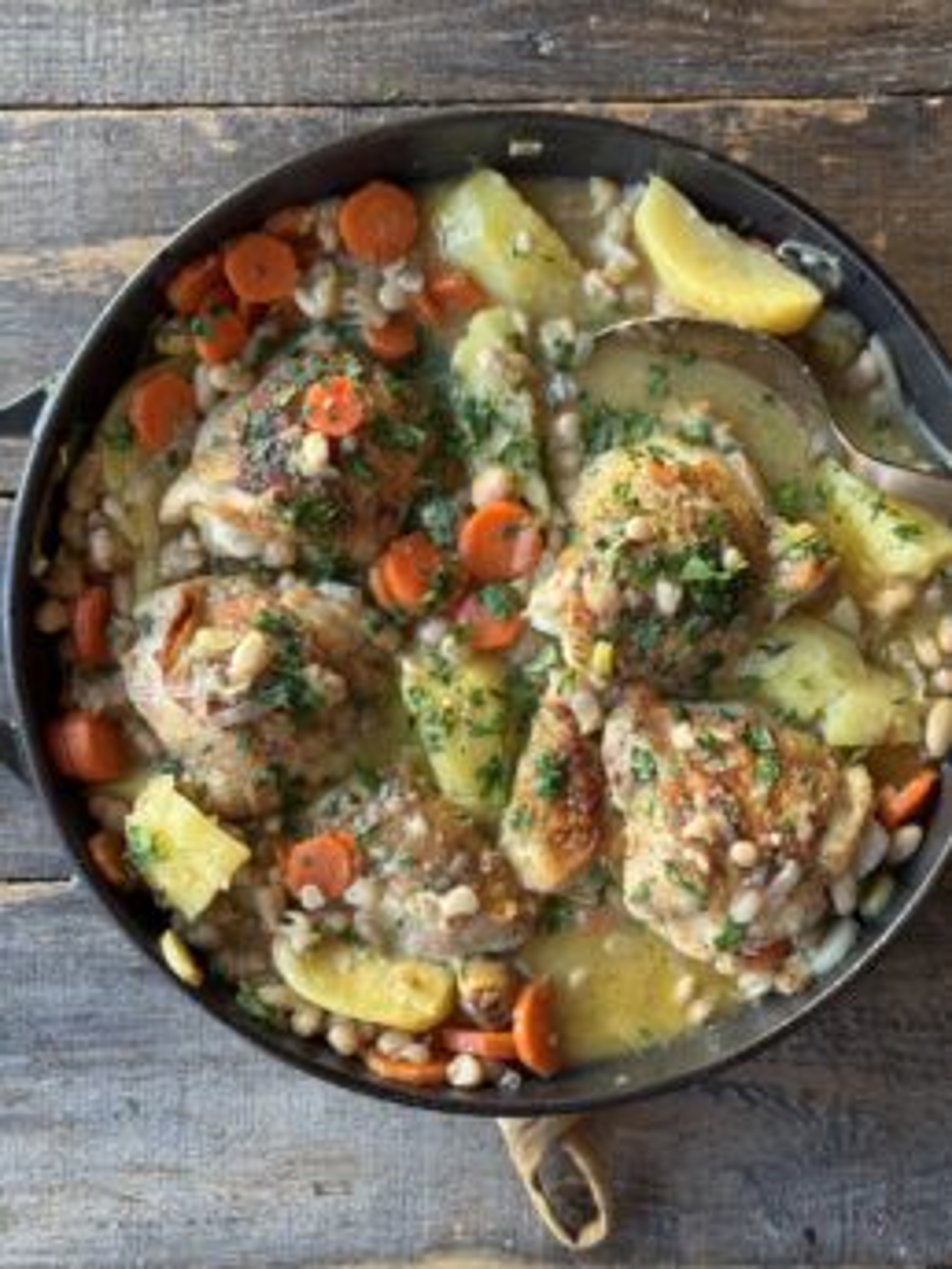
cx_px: 476
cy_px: 634
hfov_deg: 30.3
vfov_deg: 39.7
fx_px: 1760
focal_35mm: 48
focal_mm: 6.76
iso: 100
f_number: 1.78
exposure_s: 1/82
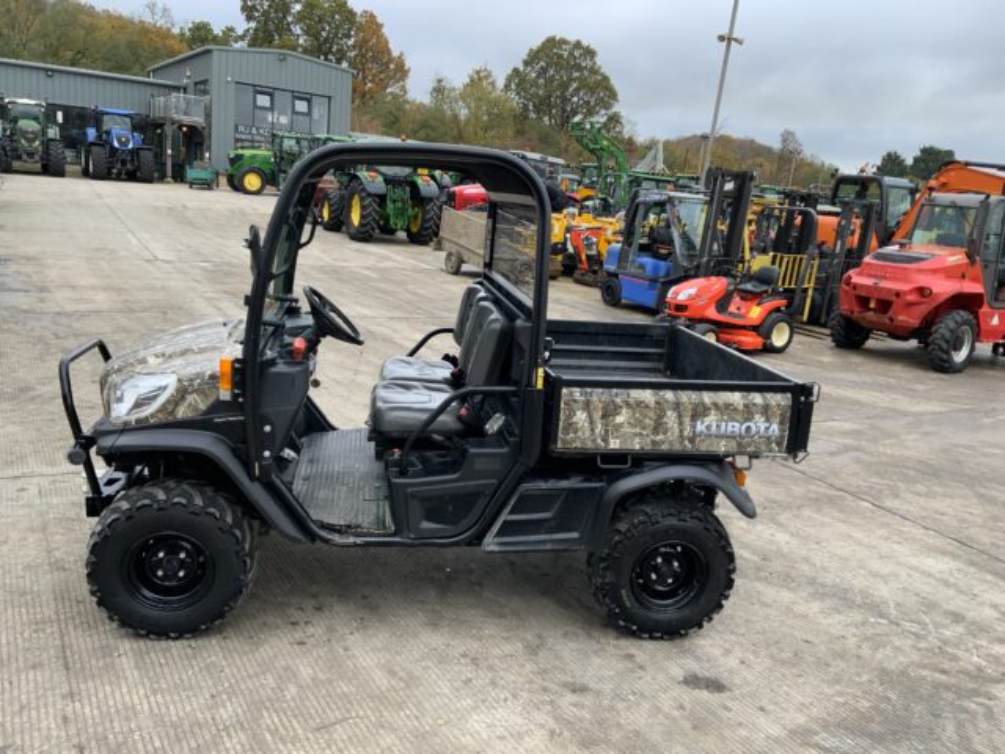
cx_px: 502
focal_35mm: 29
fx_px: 842
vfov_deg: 48.2
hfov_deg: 61.7
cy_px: 377
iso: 40
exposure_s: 1/122
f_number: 1.8
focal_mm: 3
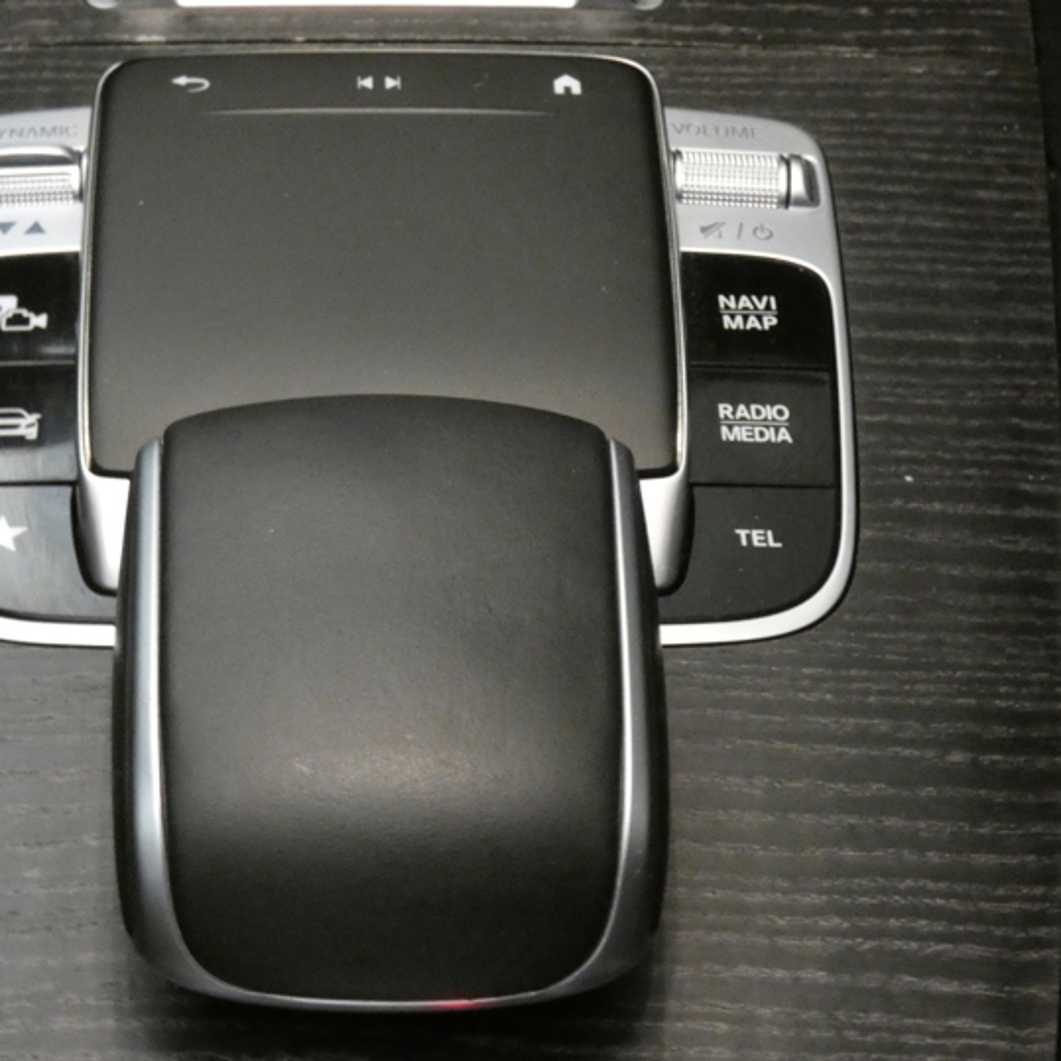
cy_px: 474
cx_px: 380
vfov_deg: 21.6
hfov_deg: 21.6
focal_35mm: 80
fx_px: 2774
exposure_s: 1/15
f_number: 4.1
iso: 1600
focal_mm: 10.8
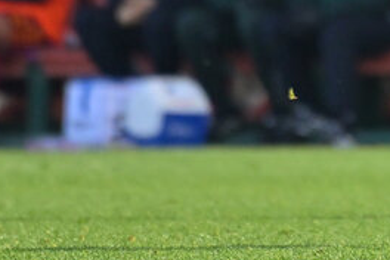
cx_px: 620
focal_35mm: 1472
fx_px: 15945
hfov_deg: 1.4
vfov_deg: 0.9
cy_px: -195
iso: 1000
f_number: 6.3
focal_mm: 380
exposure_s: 1/2000
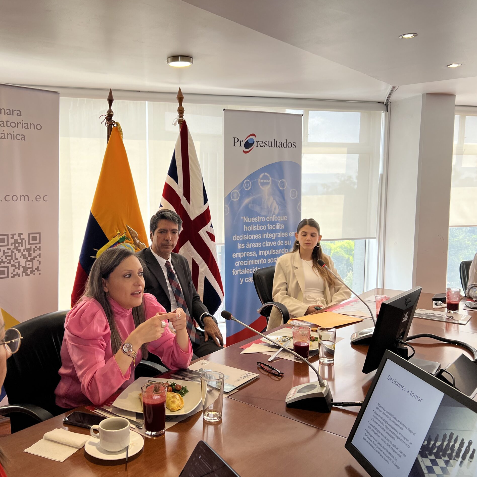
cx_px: 181
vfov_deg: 52.5
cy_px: 238
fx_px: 483
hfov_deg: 52.0
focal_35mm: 31
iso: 40
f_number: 1.5
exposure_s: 1/140
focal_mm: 5.7
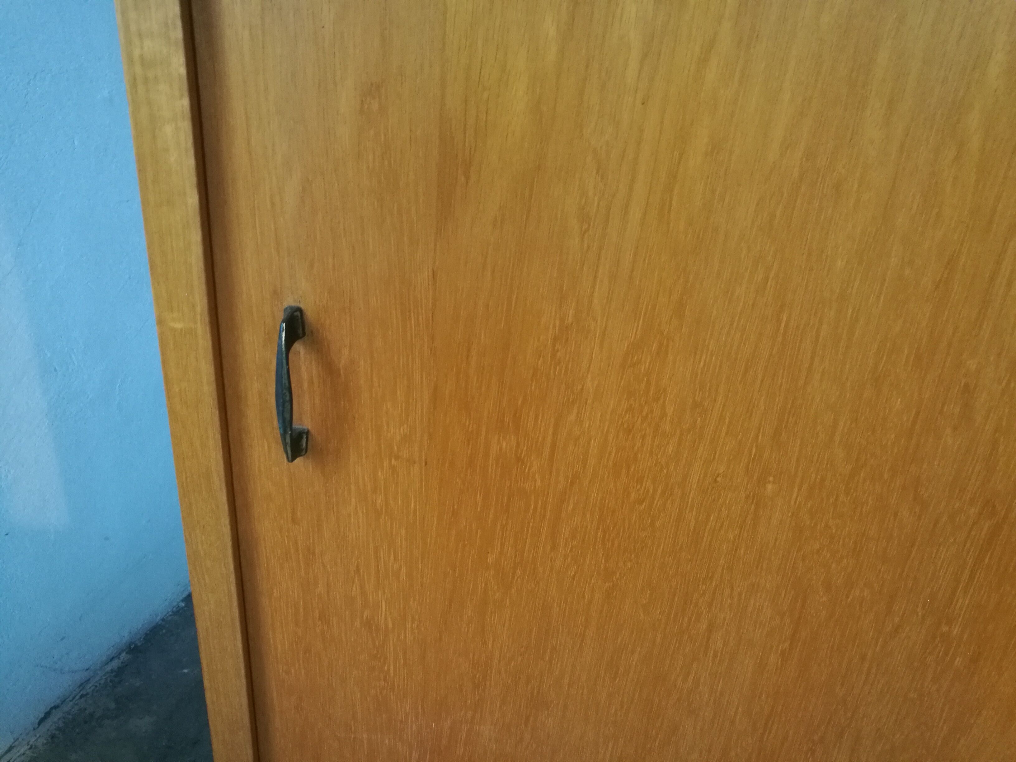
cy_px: 381
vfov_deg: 51.4
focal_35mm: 27
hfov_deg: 65.3
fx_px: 792
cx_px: 508
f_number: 2.2
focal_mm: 4.5
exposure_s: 1/20
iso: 500
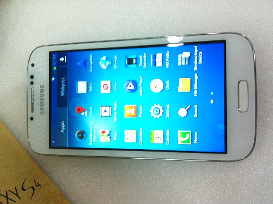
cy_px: 102
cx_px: 136
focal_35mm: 35
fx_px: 275
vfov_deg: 40.6
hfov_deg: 52.7
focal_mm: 3.85
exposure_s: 1/15
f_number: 2.8
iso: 100
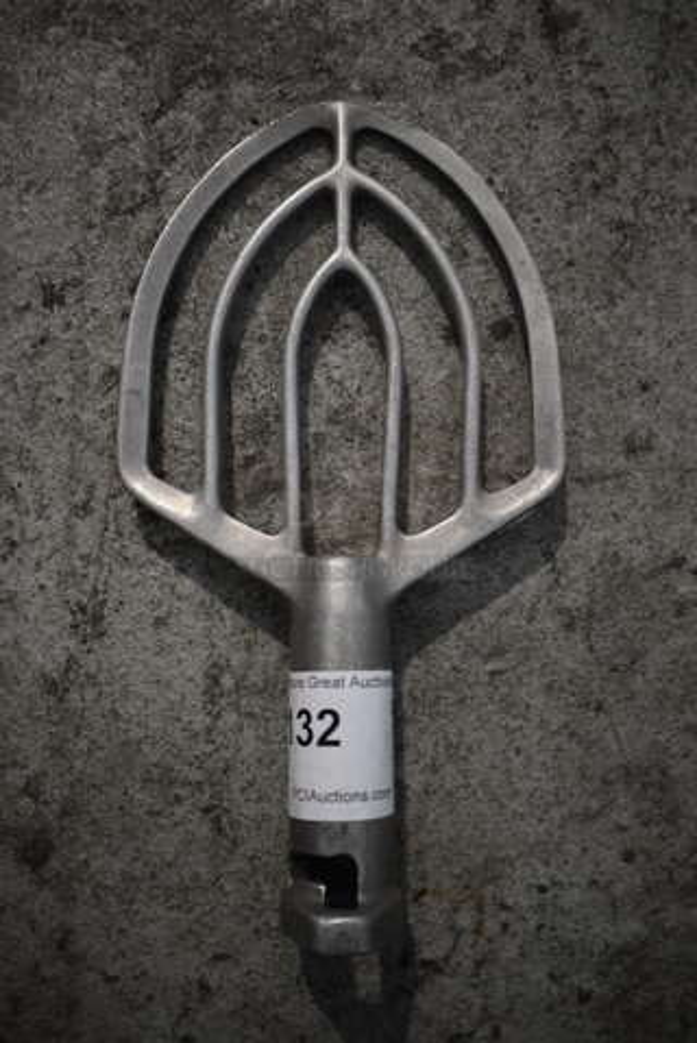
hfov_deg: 43.7
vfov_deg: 61.9
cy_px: 522
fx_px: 870
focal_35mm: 30
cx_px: 348
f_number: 3.5
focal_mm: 20
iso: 1600
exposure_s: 1/125
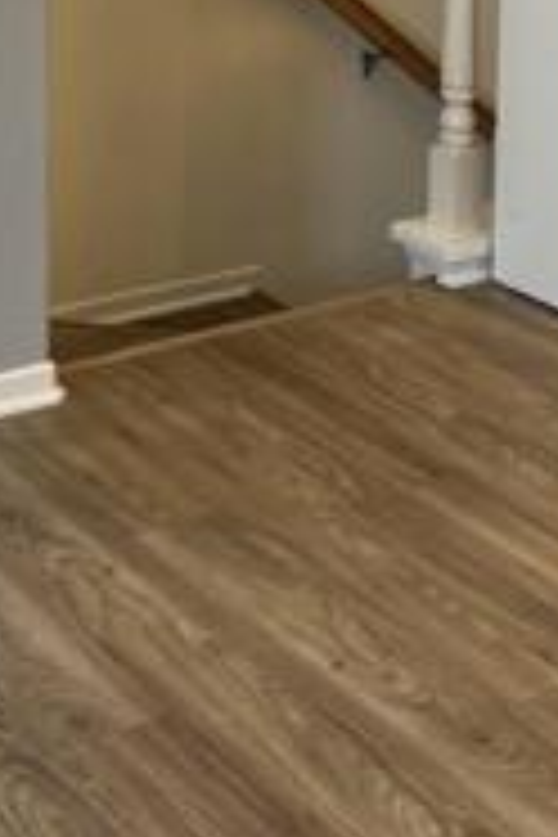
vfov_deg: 22.3
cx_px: 184
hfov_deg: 15.9
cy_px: -94
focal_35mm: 86
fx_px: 1999
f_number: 1.78
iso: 125
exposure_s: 1/60
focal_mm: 6.76
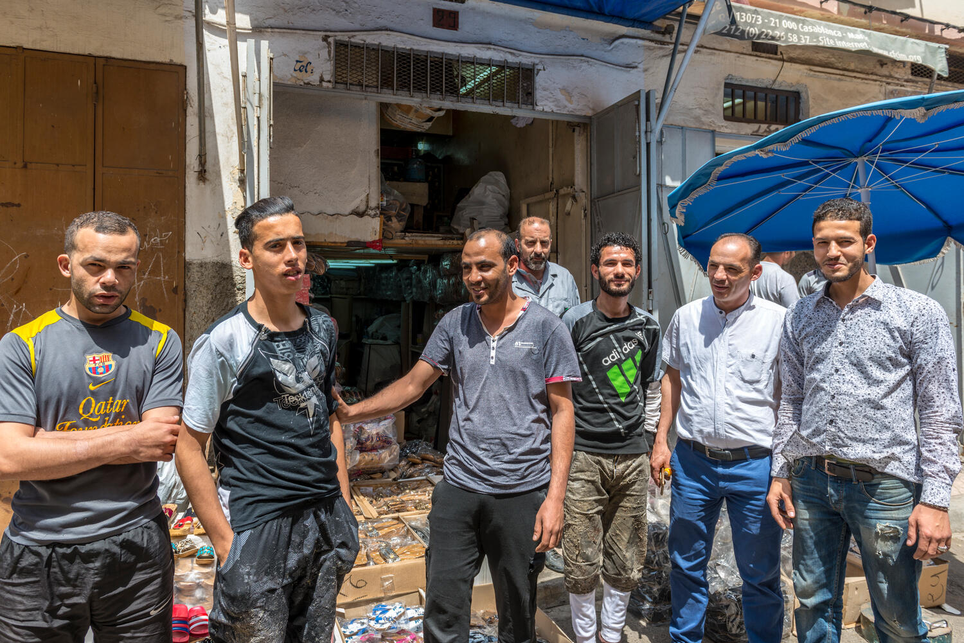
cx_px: 482
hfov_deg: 73.7
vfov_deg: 53.2
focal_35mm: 24
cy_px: 322
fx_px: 643
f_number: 7.1
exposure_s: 1/250
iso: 100
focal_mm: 24
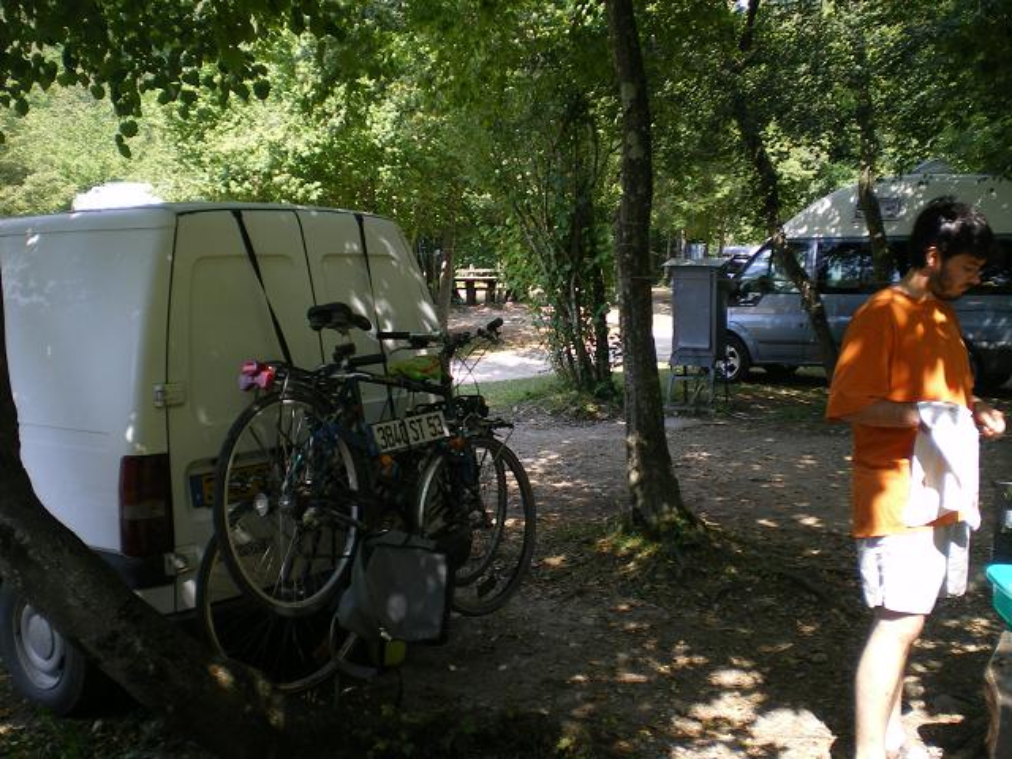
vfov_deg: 37.7
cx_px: 506
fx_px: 1111
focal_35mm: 38
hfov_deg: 49.0
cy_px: 380
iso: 64
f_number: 3.1
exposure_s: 1/125
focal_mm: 6.3
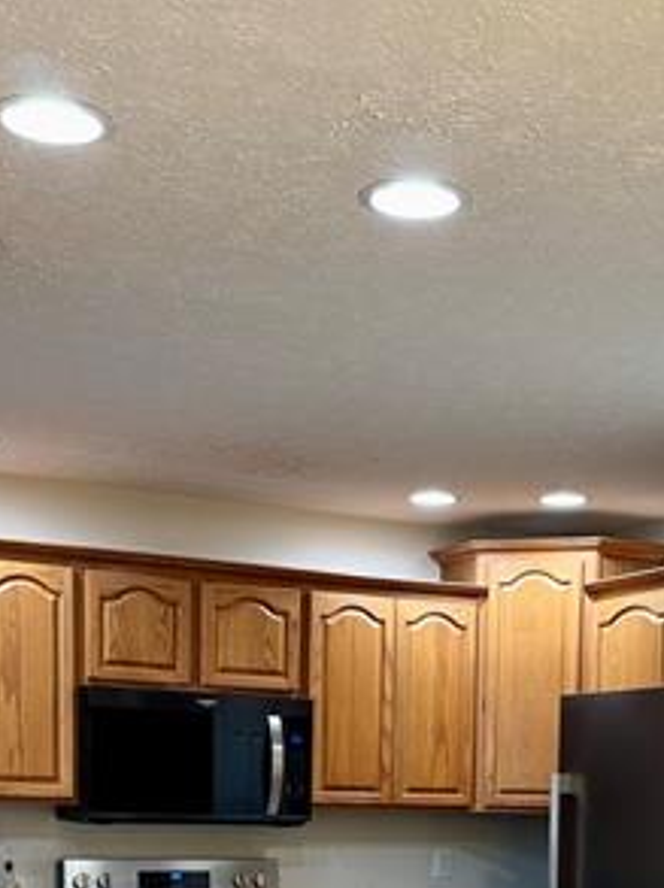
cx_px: 476
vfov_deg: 28.6
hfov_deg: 23.1
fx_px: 1615
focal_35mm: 63
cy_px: 918
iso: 125
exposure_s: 1/60
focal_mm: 6.76
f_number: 1.78
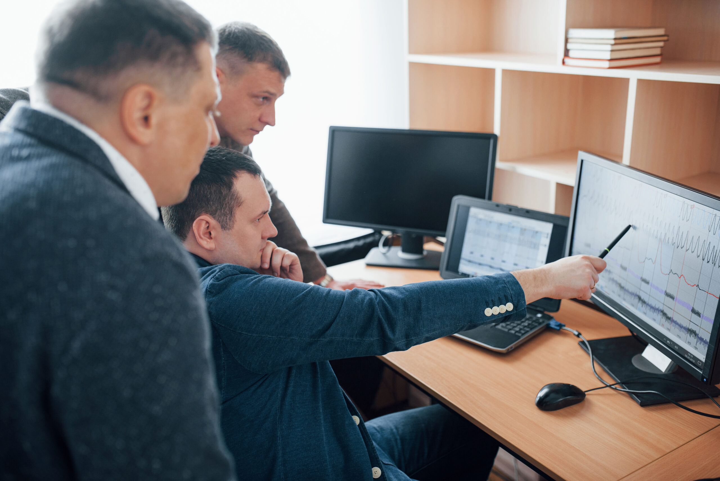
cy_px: 240
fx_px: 700
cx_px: 360
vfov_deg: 37.9
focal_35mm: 35
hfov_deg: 54.4
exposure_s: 1/200
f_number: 2.2
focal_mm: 35
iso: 400
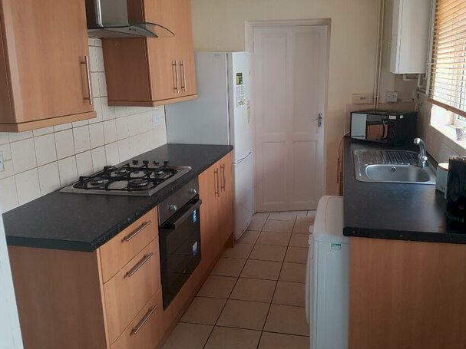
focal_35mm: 30
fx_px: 404
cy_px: 165
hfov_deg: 59.9
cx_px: 254
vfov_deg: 46.8
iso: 100
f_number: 1.7
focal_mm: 4.2
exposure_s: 1/100
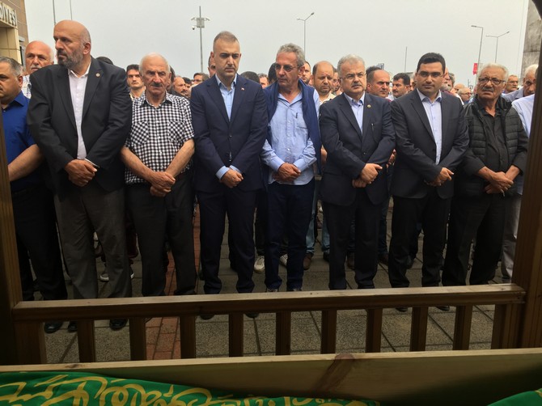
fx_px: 454
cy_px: 203
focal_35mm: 29
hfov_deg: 61.7
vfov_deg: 48.2
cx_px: 271
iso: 32
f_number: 2.2
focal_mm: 4.15
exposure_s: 1/154
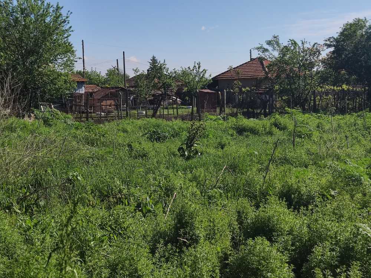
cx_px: 186
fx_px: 547
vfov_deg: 28.6
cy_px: 139
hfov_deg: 37.5
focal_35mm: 51
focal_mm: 4.71
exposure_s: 1/2396
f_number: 1.79
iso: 50
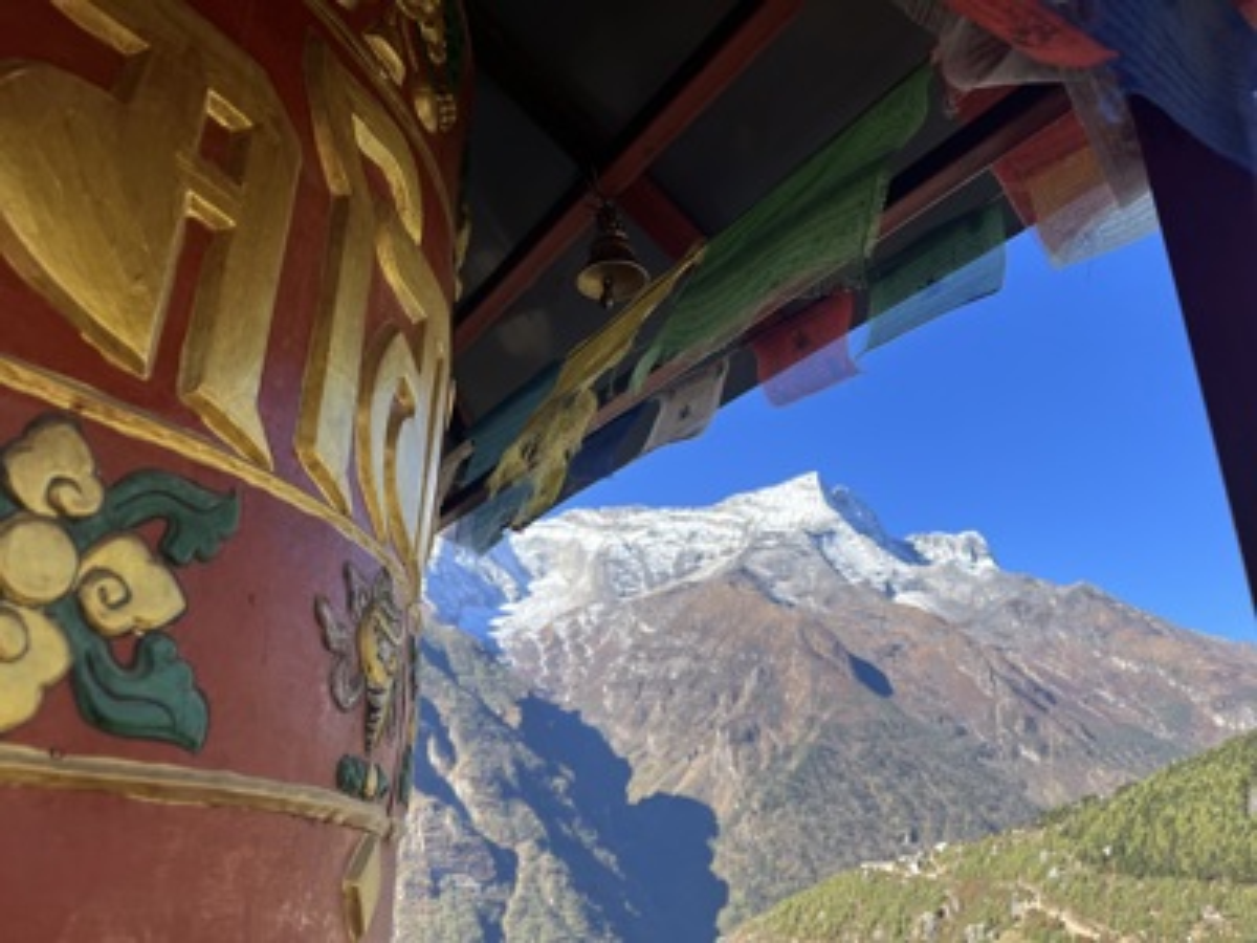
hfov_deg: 67.3
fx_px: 944
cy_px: 472
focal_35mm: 26
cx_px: 628
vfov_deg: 53.1
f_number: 1.6
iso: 50
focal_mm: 5.1
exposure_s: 1/1117
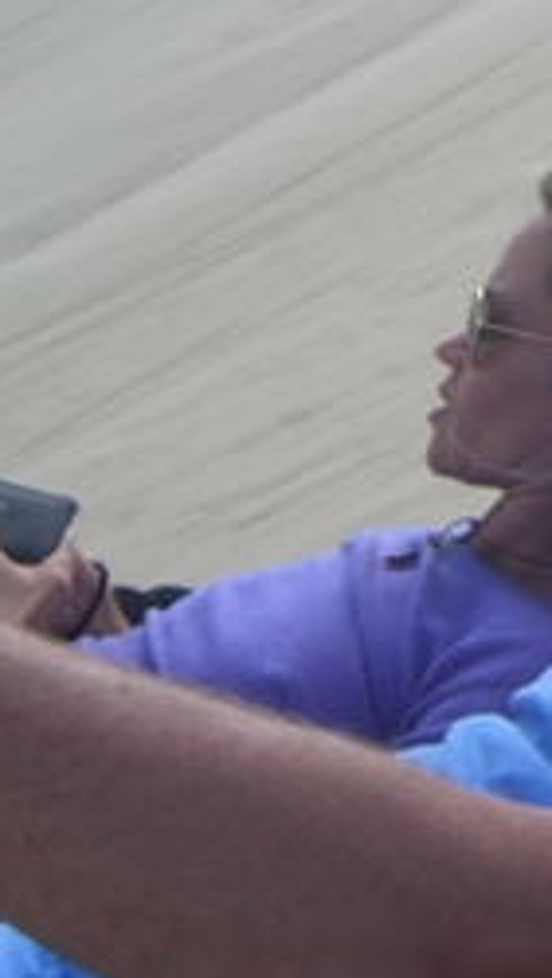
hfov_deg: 11.0
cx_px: 865
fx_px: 2753
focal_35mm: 106
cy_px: 297
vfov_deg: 20.1
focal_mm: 7.9
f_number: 2.8
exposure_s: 1/1000
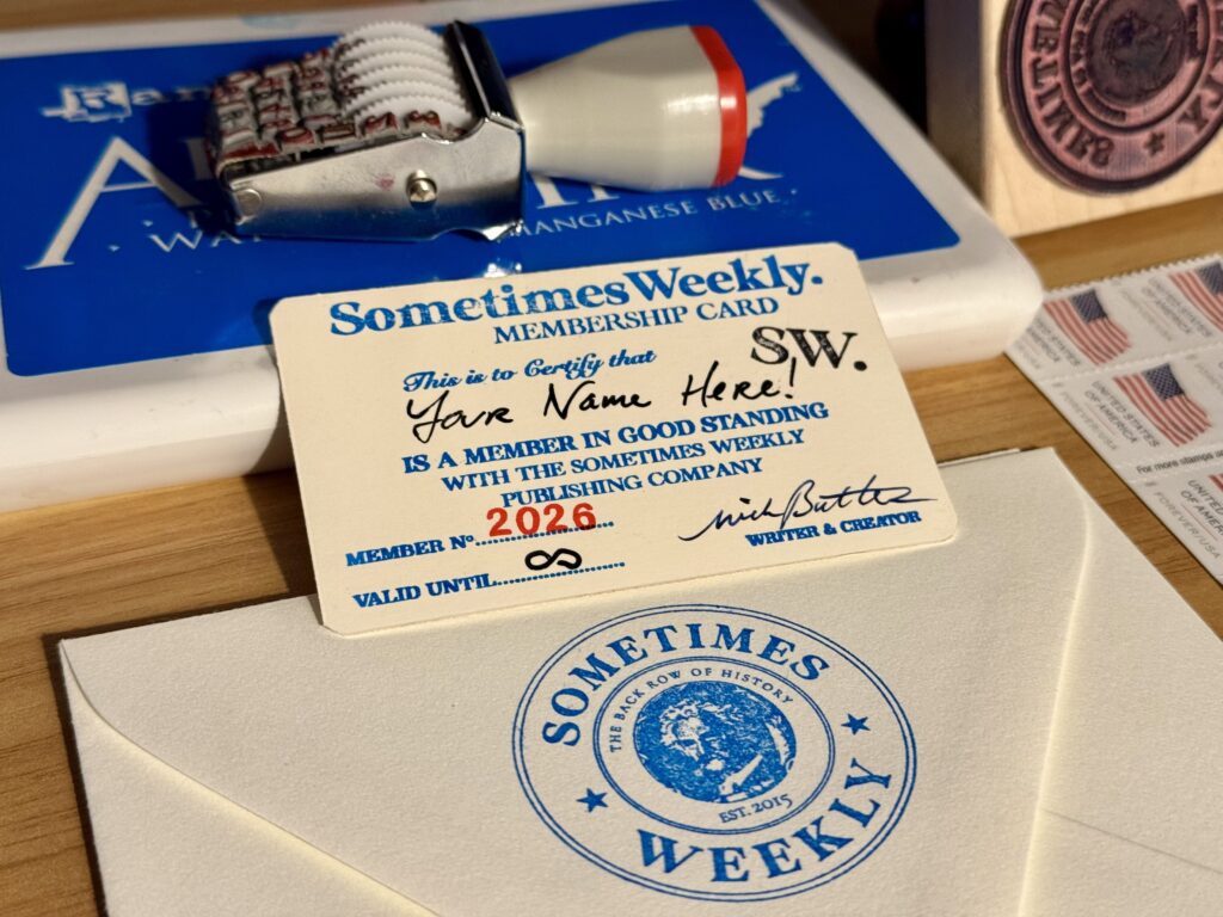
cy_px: 458
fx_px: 1696
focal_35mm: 48
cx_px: 612
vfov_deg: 30.3
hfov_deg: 39.7
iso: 200
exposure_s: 1/60
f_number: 1.78
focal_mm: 6.76
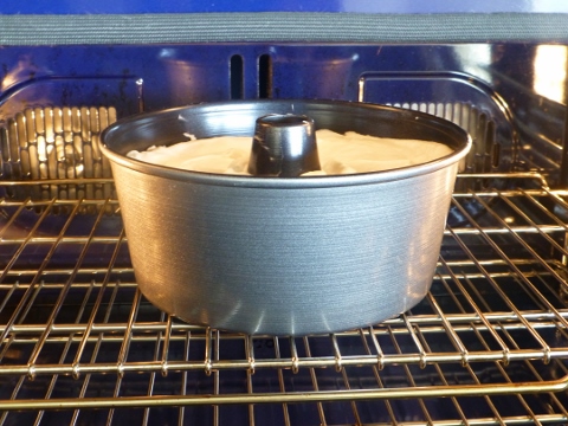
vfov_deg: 30.9
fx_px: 771
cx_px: 284
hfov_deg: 40.4
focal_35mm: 47
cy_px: 213
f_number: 4.2
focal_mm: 8.5
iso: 400
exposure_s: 1/13
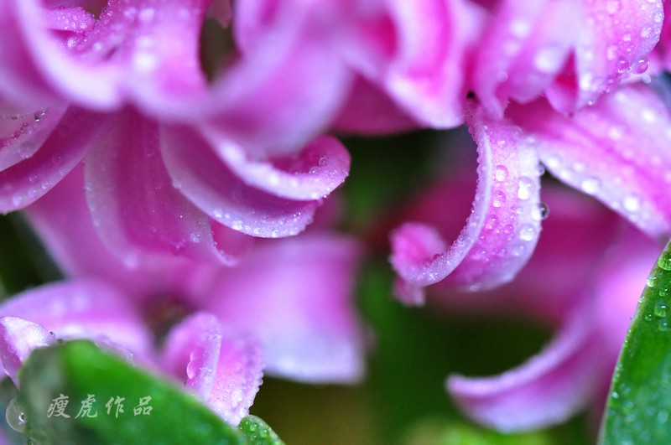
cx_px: 336
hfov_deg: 13.1
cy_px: 222
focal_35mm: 158
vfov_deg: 8.7
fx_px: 2931
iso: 2000
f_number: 5
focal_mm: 105
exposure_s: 1/80
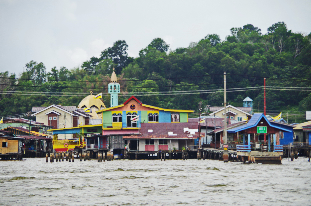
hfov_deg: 10.2
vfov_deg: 6.8
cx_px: 156
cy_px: 103
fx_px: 1741
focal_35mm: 202
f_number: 5.6
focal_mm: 135
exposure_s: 1/200
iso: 100
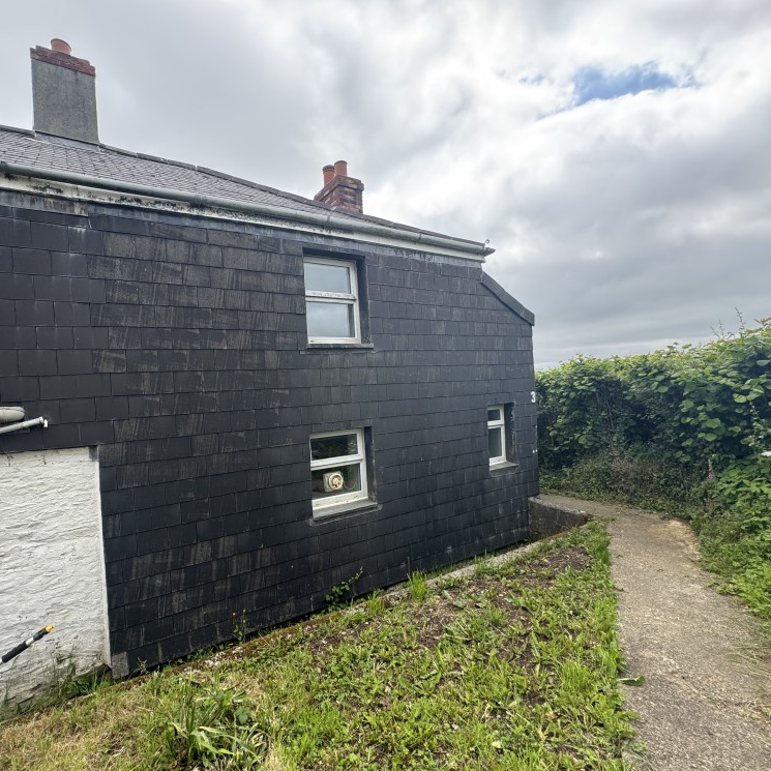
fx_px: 428
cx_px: 319
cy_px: 396
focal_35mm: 17
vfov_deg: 83.9
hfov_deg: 83.2
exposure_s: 1/405
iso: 40
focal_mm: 2.22
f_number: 2.2
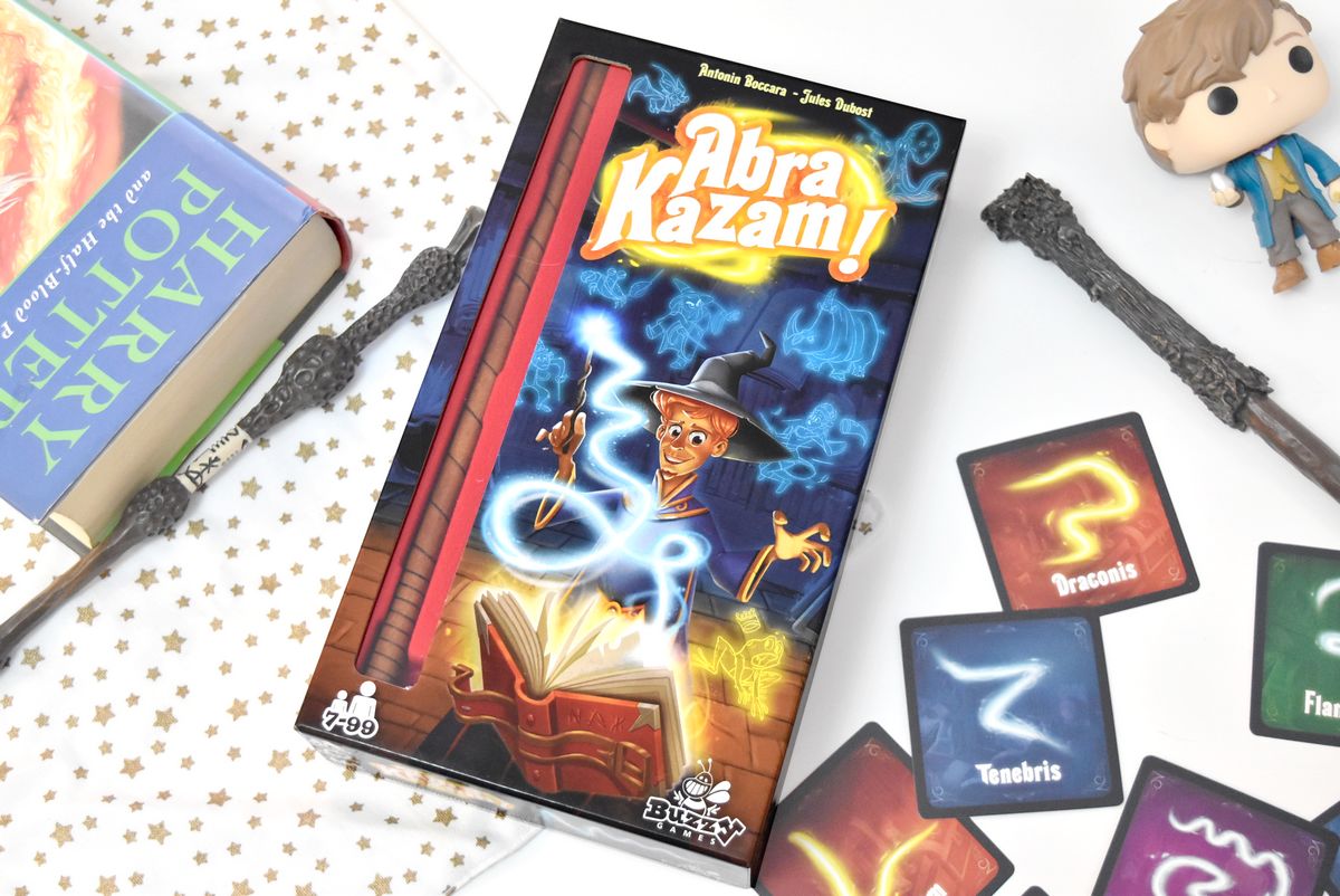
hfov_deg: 38.9
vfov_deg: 26.5
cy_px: 448
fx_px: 1900
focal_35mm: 51
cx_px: 670
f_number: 5
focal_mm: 34
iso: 2500
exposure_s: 1/60
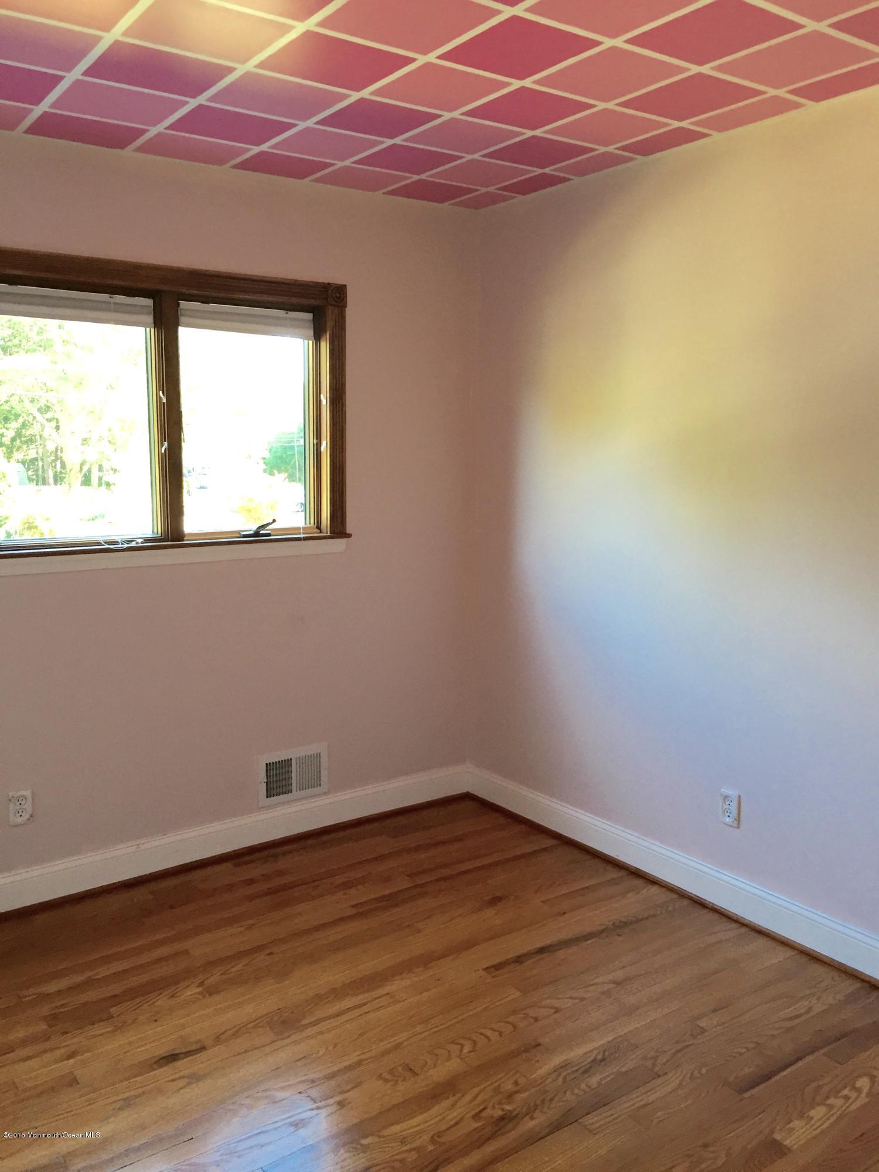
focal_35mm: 29
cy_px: 586
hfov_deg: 48.2
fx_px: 982
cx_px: 440
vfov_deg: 61.7
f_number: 2.2
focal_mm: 4.15
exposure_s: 1/30
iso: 50
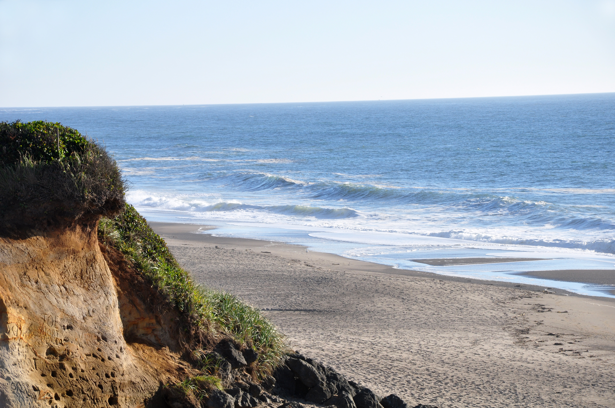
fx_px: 2687
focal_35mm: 158
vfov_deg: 8.7
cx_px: 308
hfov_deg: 13.1
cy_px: 204
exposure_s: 1/320
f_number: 10
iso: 200
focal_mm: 105
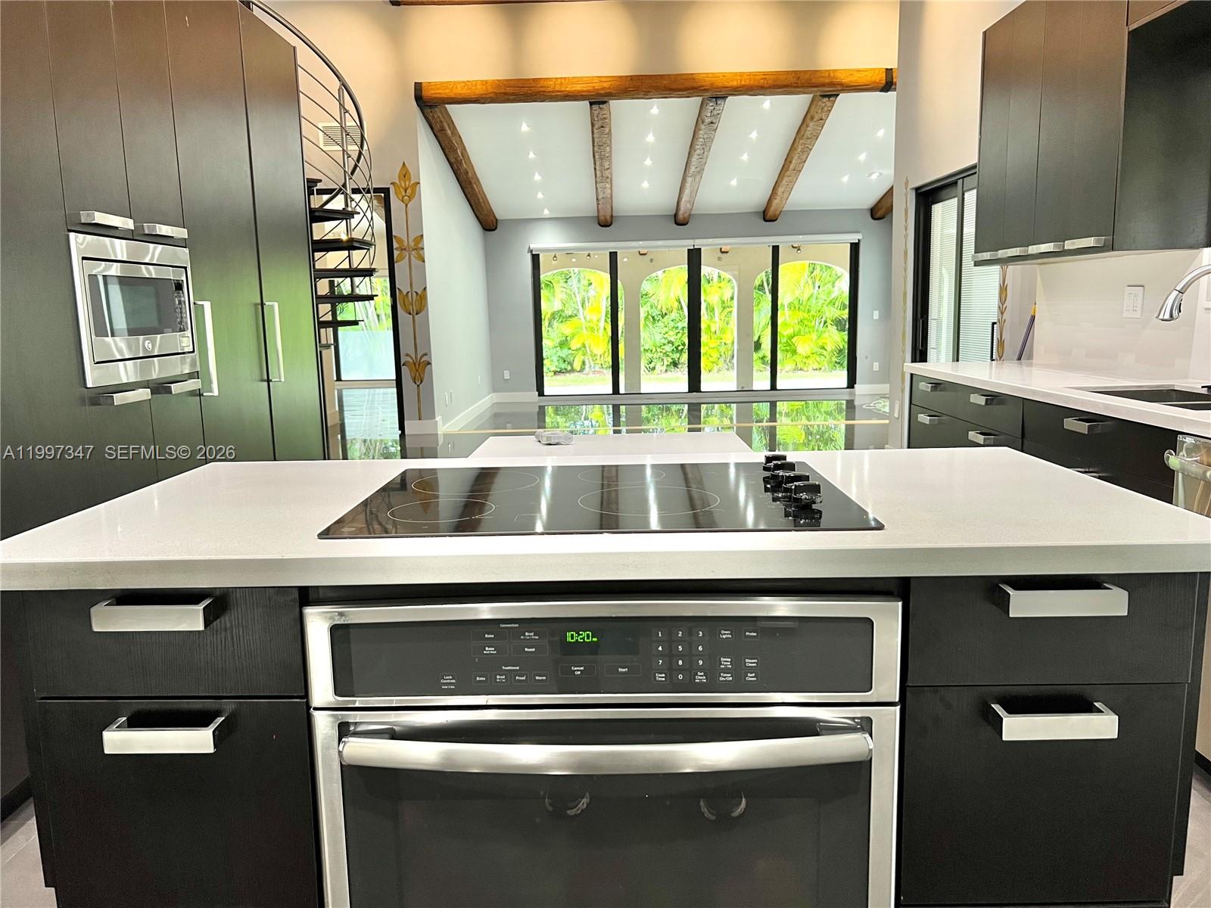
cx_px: 606
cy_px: 454
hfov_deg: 67.3
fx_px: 910
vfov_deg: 53.1
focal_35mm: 26
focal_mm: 5.7
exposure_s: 1/60
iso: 80
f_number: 1.5
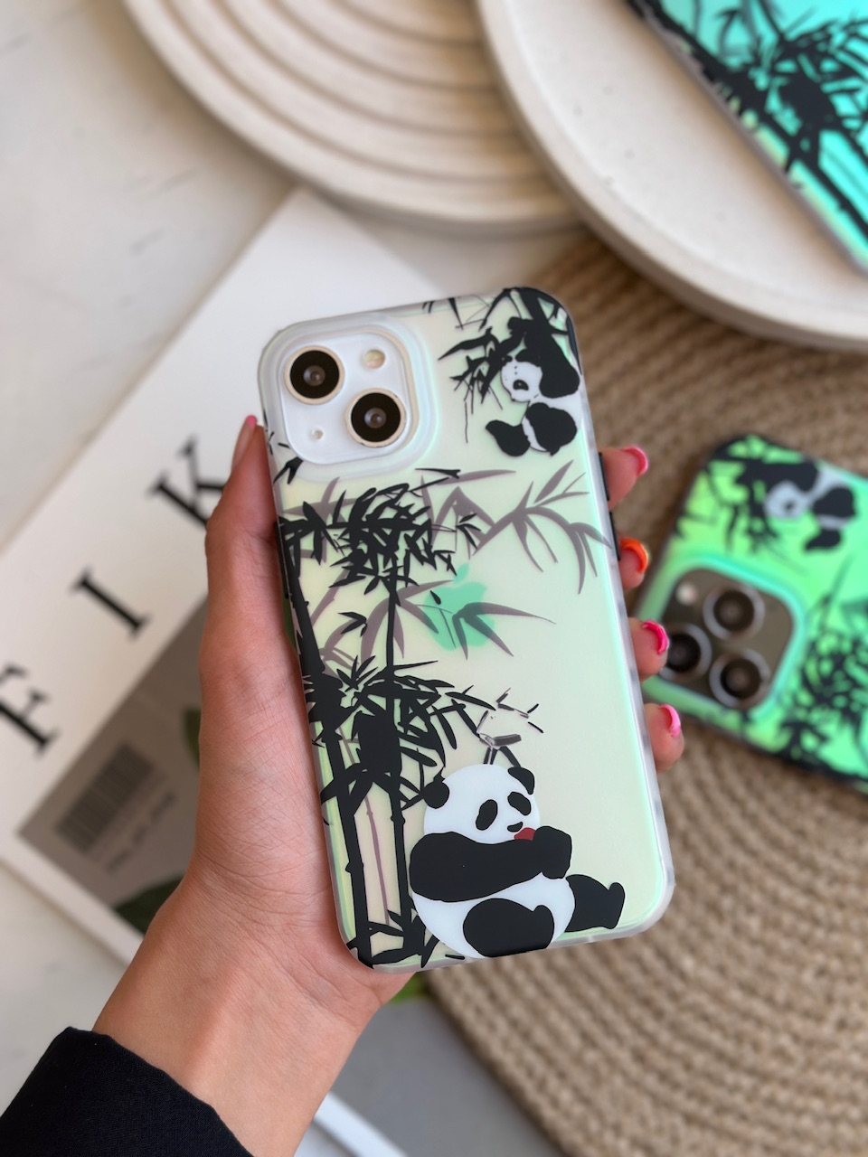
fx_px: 1605
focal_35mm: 48
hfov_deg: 30.3
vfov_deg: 39.7
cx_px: 434
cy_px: 578
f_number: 1.78
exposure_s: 1/971
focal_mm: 6.86
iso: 80
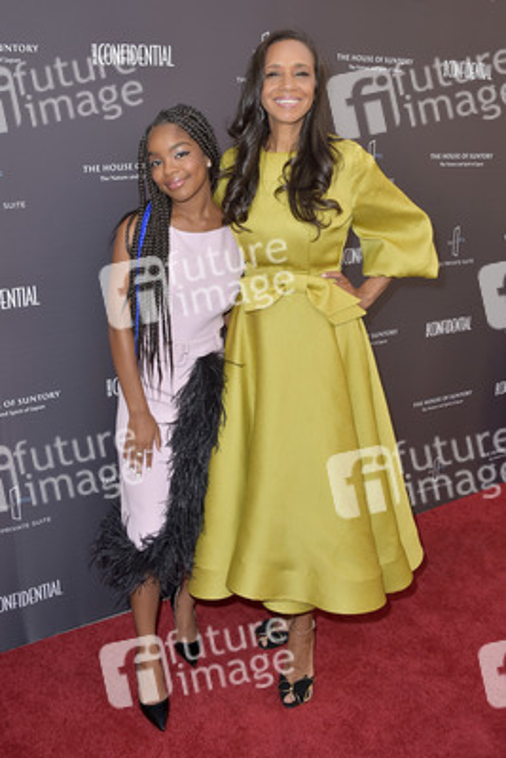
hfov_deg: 41.1
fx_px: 674
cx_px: 253
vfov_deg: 58.7
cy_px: 379
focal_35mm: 32
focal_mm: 32
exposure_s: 1/250
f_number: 7.1
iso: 250
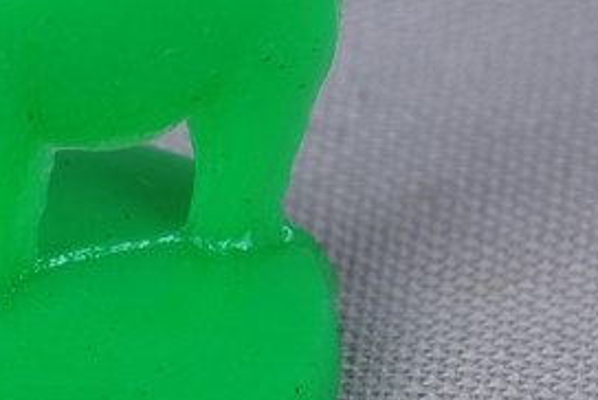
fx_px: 3525
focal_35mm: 212
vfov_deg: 6.5
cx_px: 48
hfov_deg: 9.6
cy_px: 253
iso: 100
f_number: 25
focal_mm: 60
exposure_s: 1/125
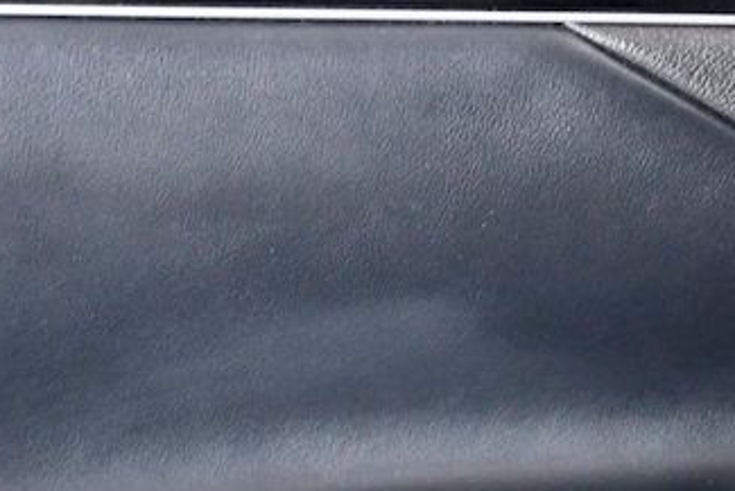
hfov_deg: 9.0
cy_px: 474
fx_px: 4636
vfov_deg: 6.0
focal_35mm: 227
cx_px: 844
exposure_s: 1/125
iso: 2500
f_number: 5.6
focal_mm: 48
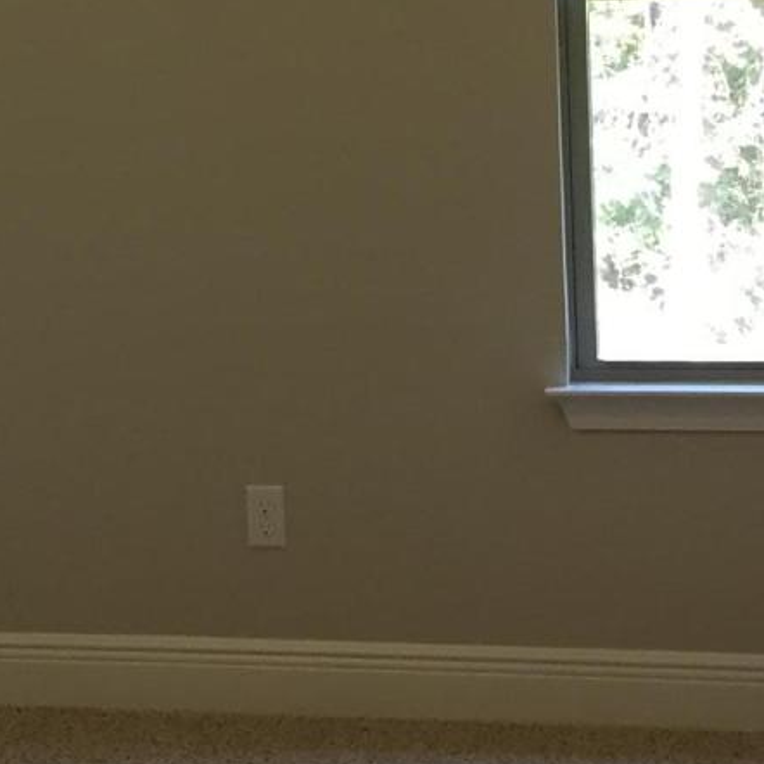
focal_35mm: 116
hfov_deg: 14.6
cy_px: 26
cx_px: -123
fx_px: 2897
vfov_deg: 14.8
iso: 64
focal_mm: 4.15
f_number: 2.2
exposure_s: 1/30
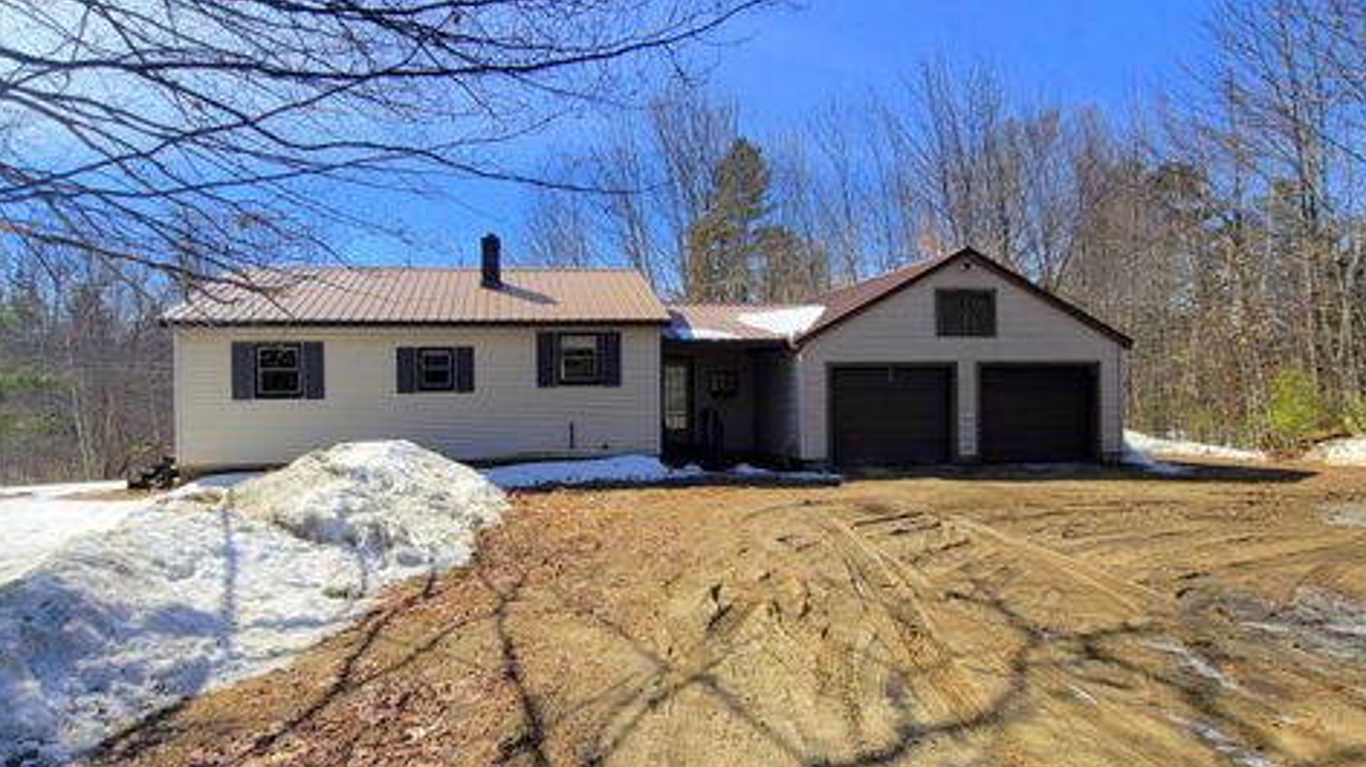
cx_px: 663
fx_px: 543
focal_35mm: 15
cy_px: 420
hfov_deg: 103.0
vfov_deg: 70.3
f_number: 2.2
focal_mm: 2.2
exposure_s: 1/1336
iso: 50
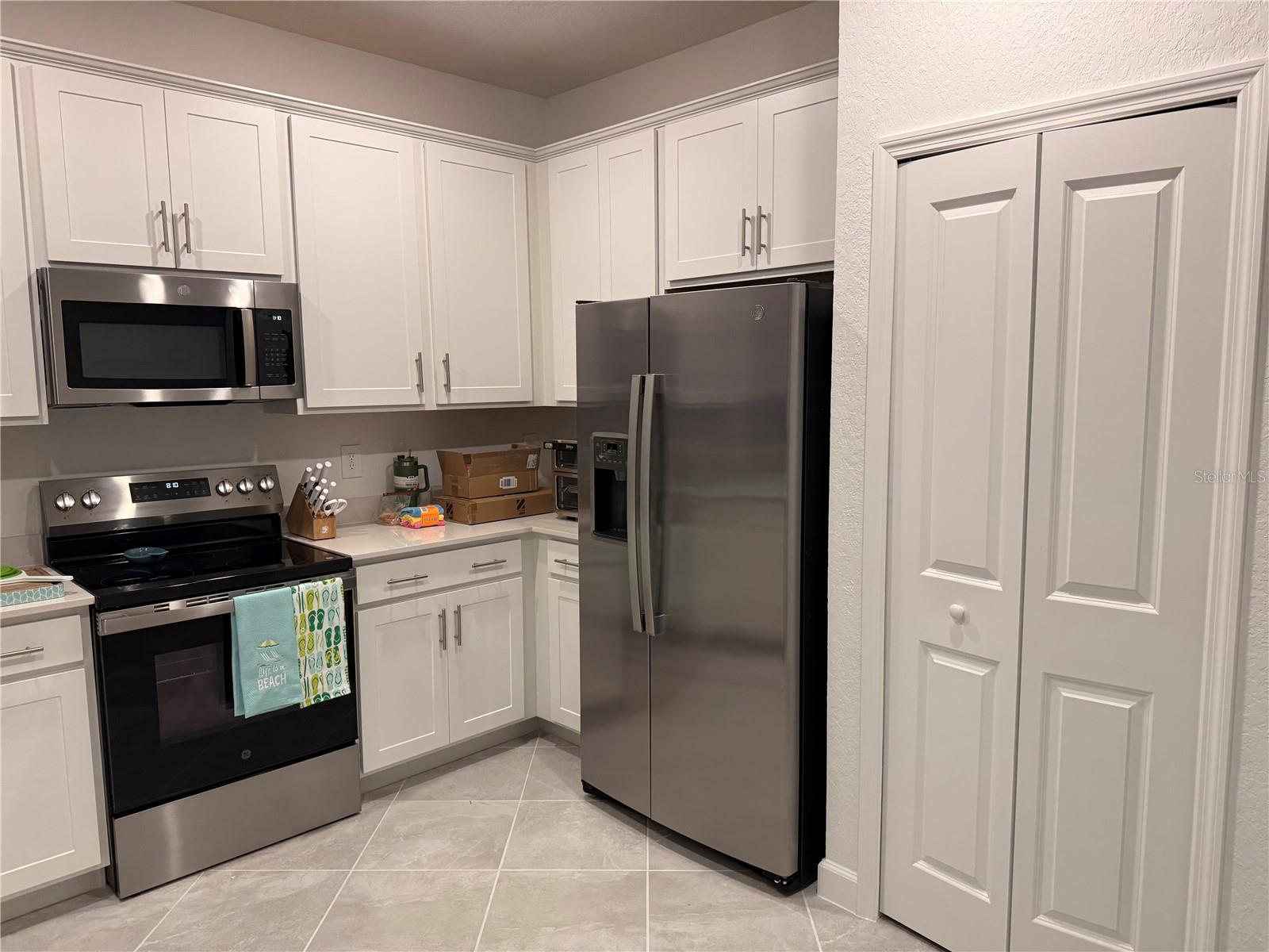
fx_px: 880
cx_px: 634
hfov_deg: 71.6
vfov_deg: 56.8
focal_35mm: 24
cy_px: 476
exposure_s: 1/120
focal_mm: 6.76
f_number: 1.78
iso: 200
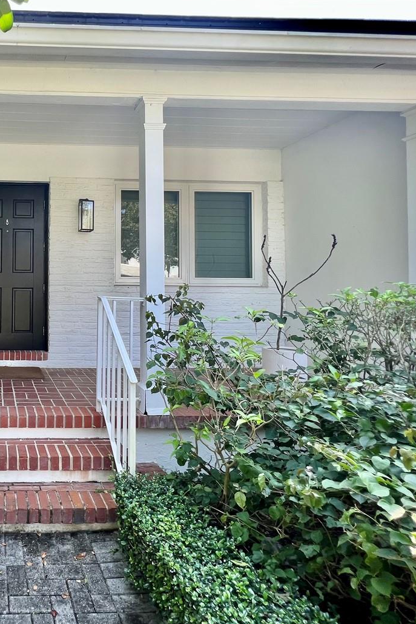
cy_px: 277
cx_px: 8
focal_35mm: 21
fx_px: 364
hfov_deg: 49.5
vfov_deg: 80.9
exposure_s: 1/185
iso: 32
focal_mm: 1.57
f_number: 1.8
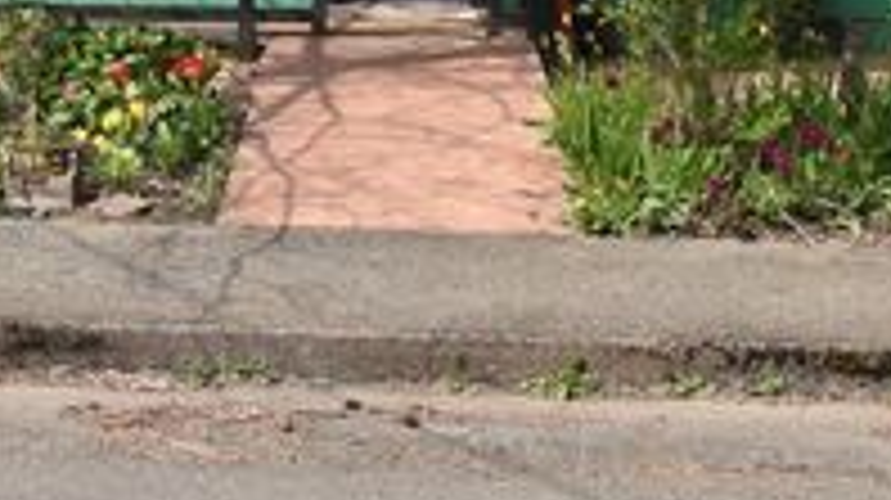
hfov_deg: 23.3
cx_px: 320
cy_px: -155
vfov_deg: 12.8
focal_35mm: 91
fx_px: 2156
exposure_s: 1/250
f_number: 8
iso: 320
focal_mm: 23
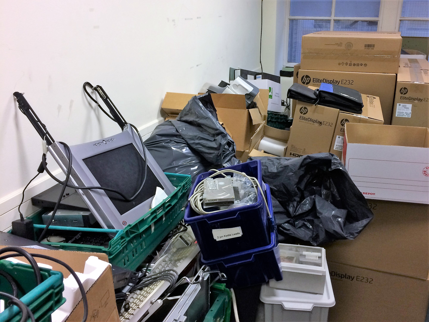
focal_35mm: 29
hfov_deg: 61.7
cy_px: 161
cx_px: 214
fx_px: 359
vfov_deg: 48.2
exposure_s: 1/33
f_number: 2.2
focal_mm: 4.15
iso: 80
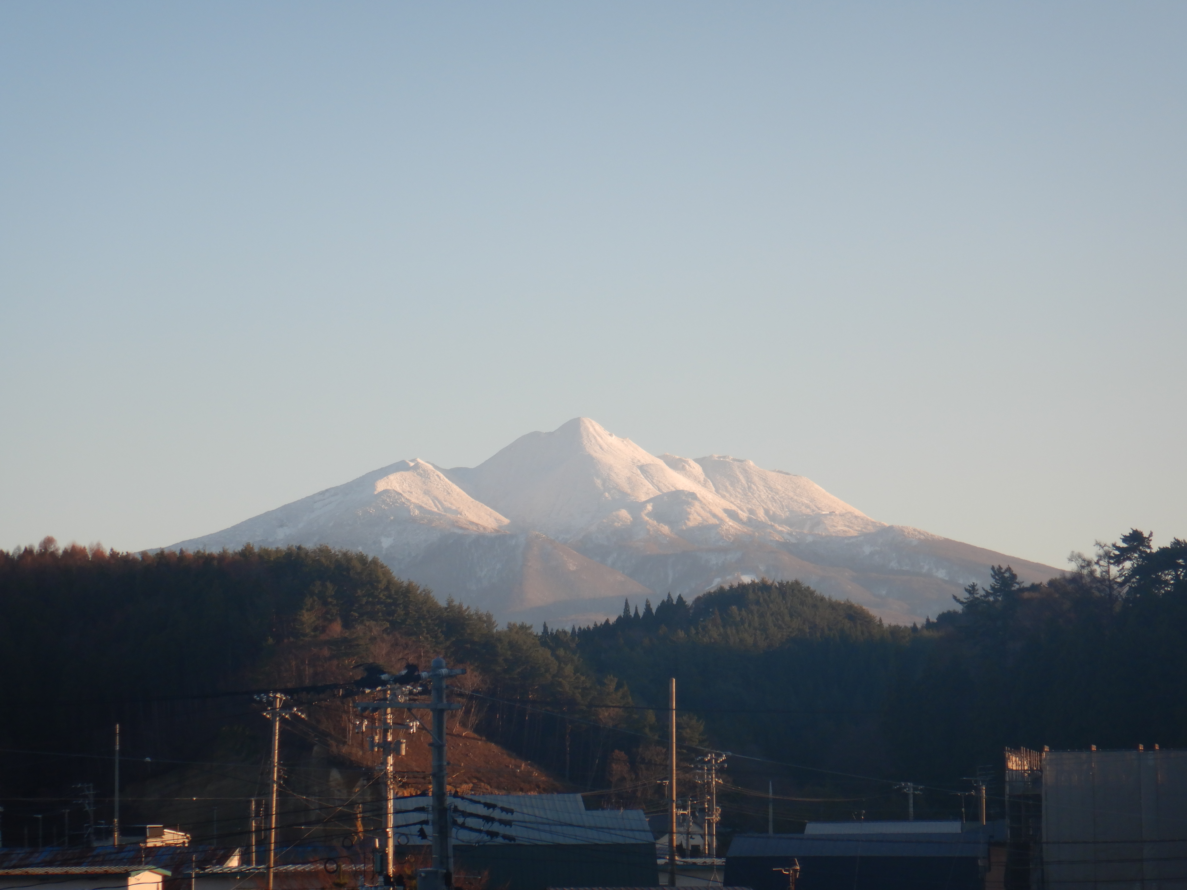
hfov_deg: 16.4
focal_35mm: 120
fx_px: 4115
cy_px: 445
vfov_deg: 12.3
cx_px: 594
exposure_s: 1/250
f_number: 4.9
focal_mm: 21.5
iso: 125
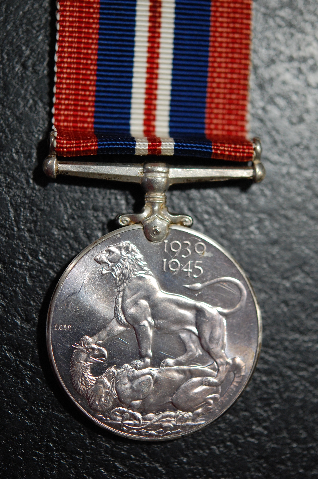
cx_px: 159
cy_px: 240
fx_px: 1195
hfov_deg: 15.2
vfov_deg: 22.6
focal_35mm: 90
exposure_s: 1/60
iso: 800
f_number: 3.2
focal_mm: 60
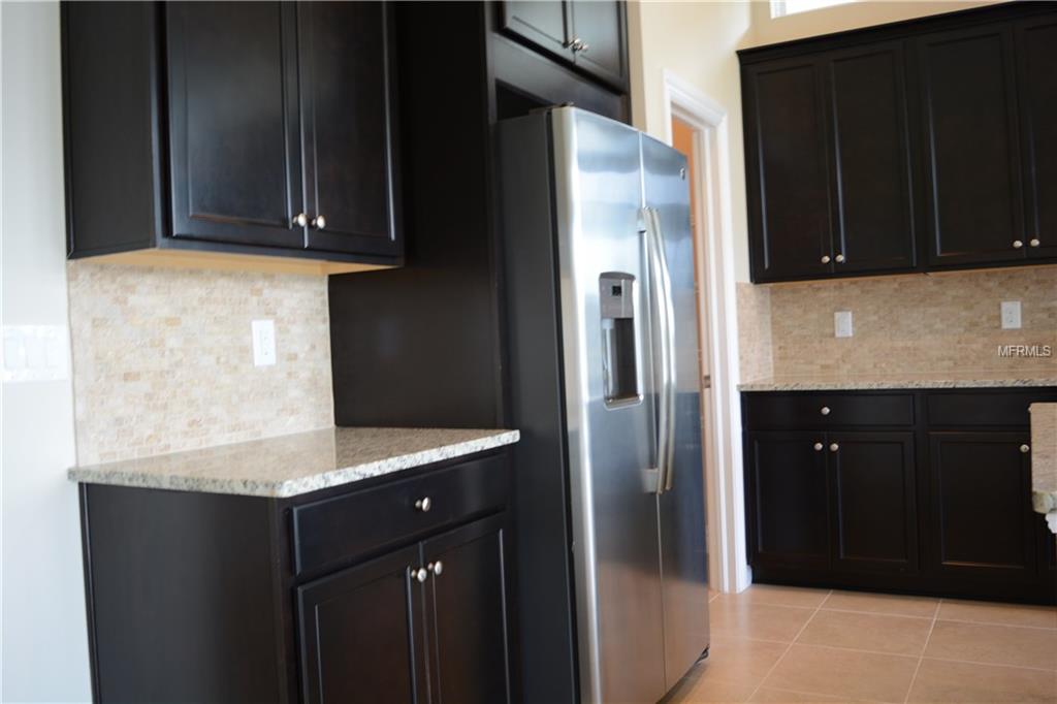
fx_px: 925
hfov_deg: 59.5
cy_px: 352
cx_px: 528
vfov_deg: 41.7
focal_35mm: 32
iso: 160
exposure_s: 1/10
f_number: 3.8
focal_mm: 21
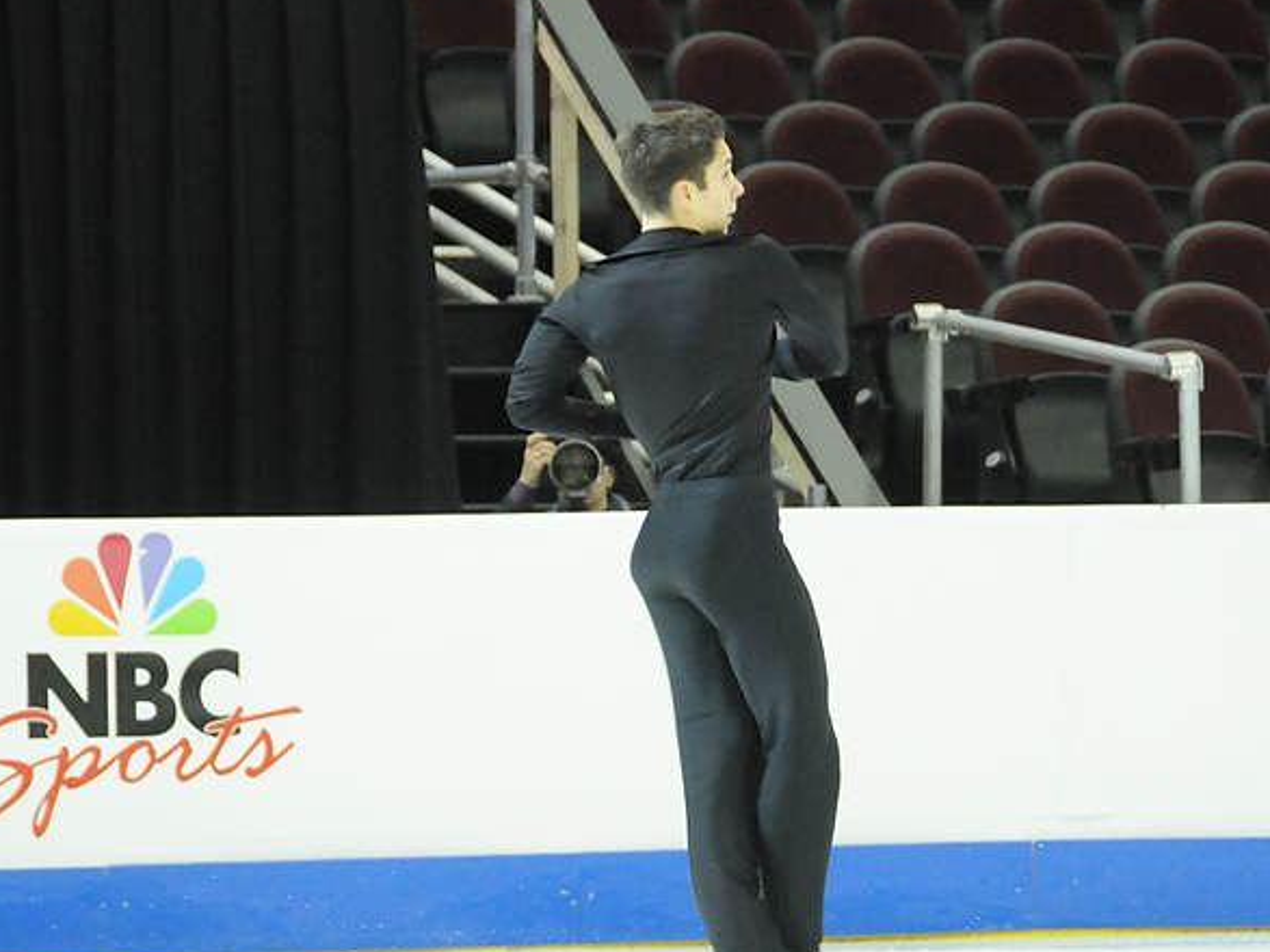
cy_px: 553
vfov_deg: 5.0
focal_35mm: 295
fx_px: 10821
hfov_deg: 6.7
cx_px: 720
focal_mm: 150
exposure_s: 1/320
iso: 3200
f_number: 5.6
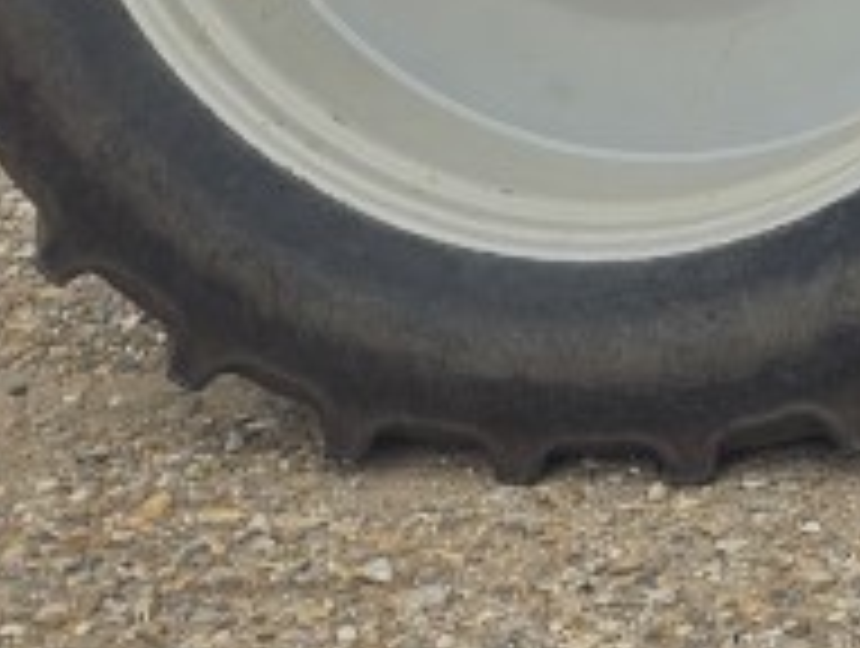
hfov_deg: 12.9
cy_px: -922
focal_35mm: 123
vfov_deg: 10.4
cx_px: 1954
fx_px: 3062
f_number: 1.8
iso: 25
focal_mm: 5.4
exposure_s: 1/690
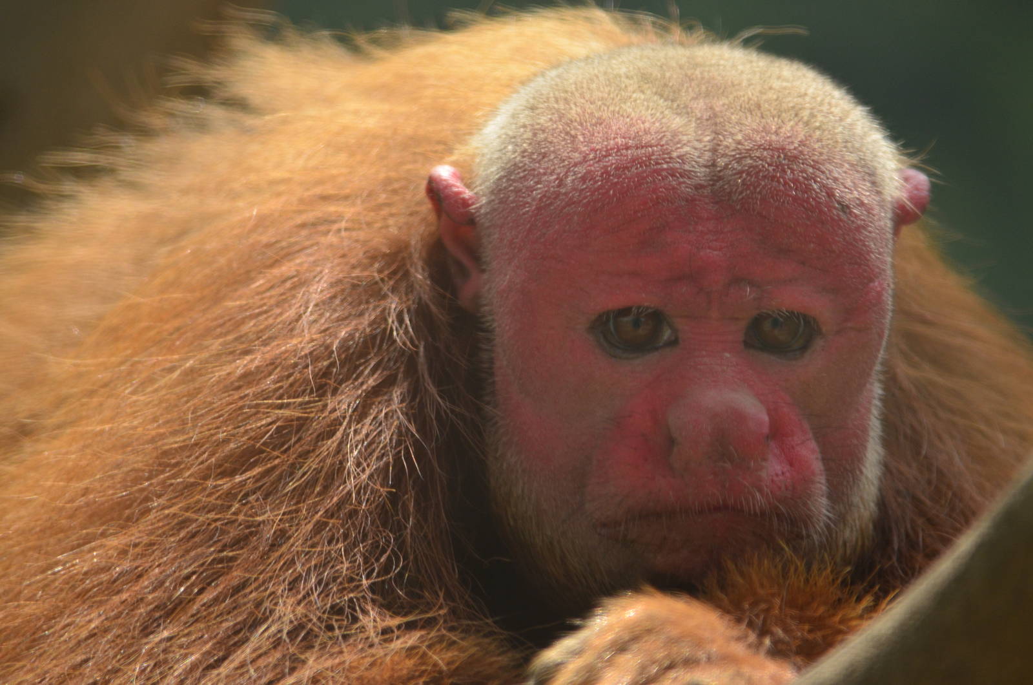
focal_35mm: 390
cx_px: 516
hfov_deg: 5.3
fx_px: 11168
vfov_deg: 3.5
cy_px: 342
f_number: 5.6
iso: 500
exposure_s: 1/1000
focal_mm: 260
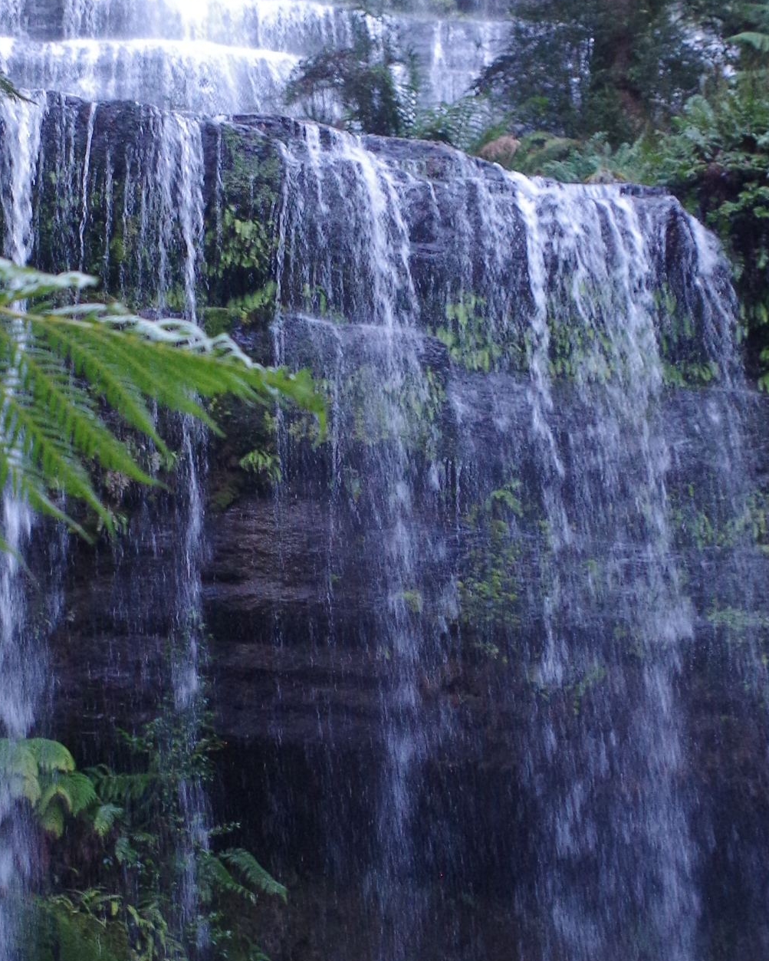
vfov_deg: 21.7
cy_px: 480
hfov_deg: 17.3
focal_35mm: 88
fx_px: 2503
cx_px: 156
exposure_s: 1/60
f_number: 5.6
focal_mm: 23.13
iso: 1600
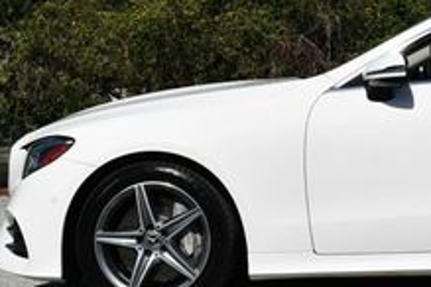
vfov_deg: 8.9
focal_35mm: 152
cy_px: -39
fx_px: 1820
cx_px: 522
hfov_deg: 13.1
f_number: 10
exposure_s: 1/400
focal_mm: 26
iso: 100
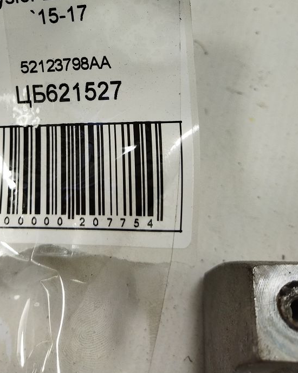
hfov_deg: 32.2
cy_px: 53
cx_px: 80
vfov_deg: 38.2
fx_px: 507
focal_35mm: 46
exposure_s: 1/367
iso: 100
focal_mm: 4.71
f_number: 1.79
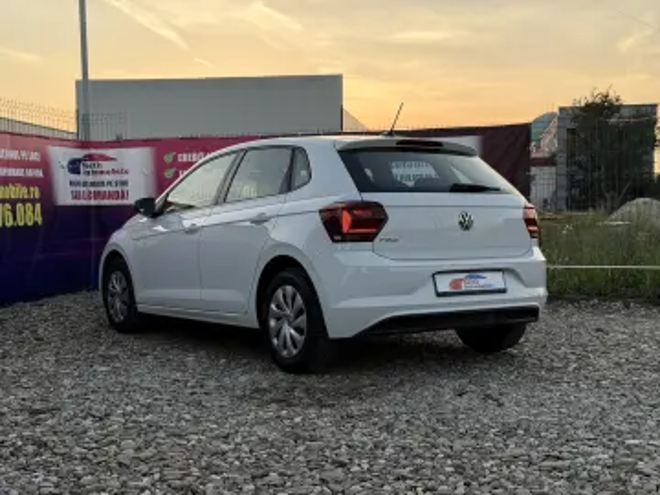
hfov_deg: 39.7
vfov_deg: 30.3
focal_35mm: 48
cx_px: 330
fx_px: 915
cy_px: 248
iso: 64
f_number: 1.78
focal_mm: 6.76
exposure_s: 1/611
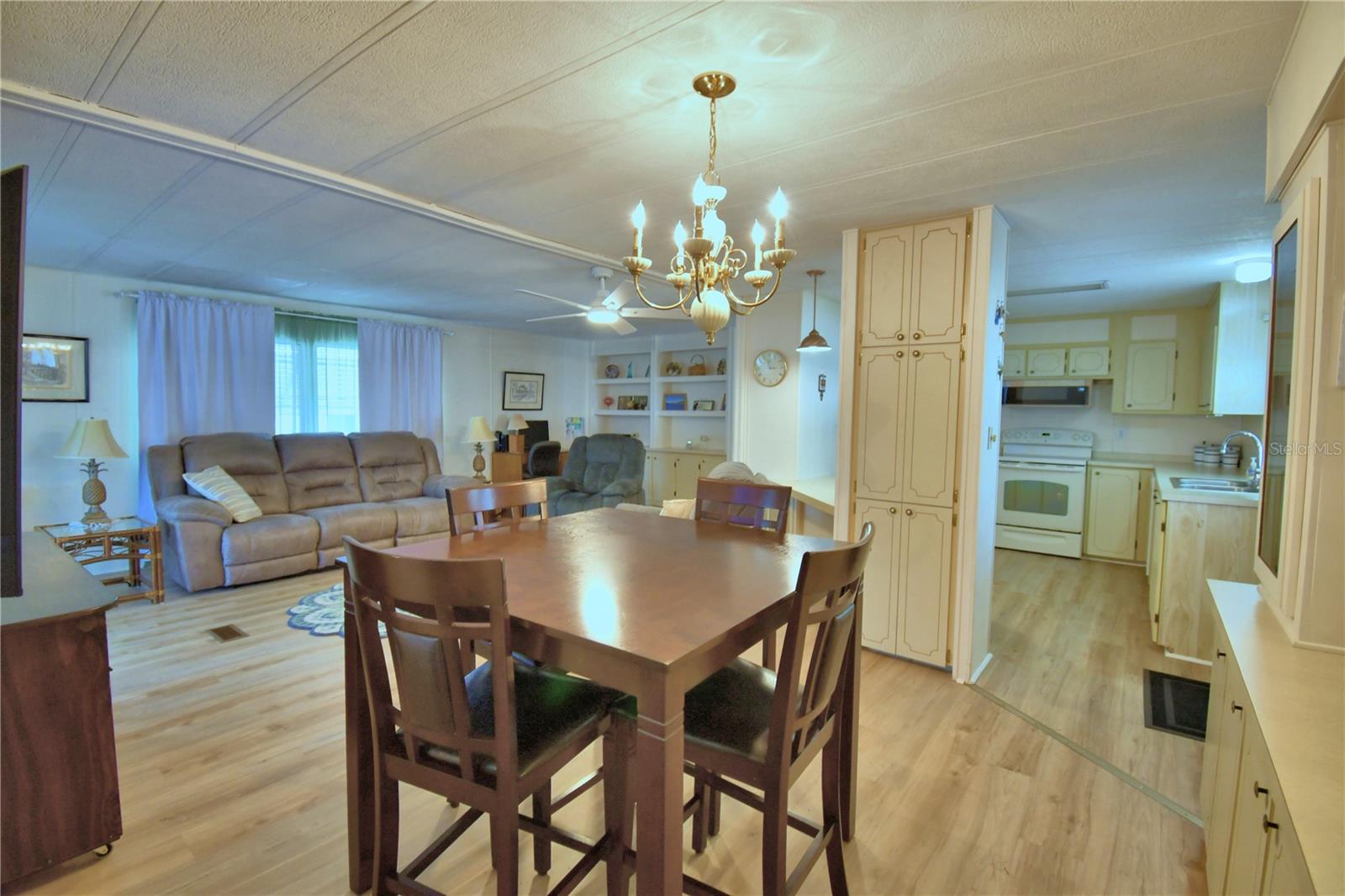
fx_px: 560
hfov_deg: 100.4
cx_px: 672
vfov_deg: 77.3
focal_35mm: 15
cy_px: 448
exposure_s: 1/30
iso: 400
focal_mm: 10
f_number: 4.5
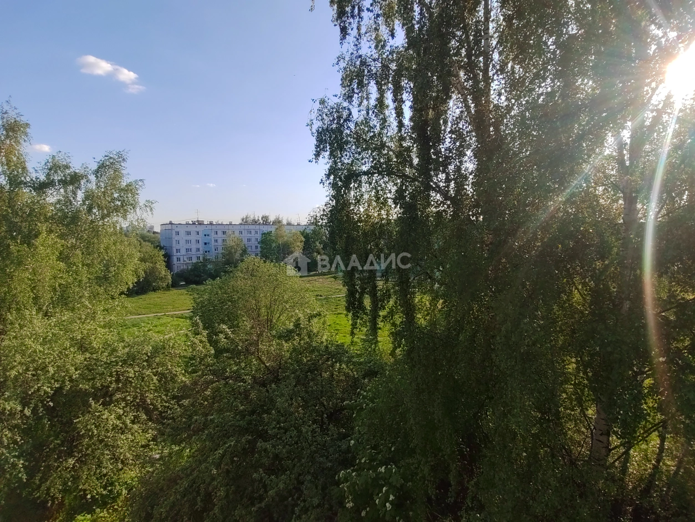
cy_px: 261
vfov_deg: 78.1
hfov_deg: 94.5
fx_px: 321
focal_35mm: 16
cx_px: 348
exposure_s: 1/1057
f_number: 2.2
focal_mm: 1.68
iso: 100
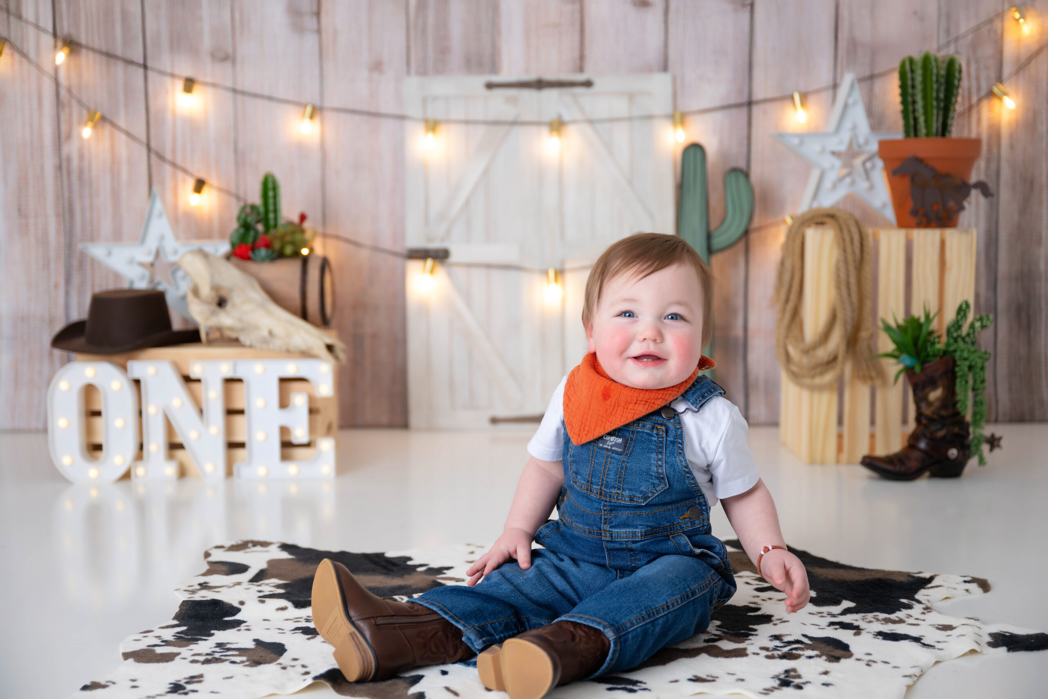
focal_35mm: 45
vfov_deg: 29.9
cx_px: 524
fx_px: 1310
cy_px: 350
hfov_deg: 43.6
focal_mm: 45
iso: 320
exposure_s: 1/250
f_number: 2.8
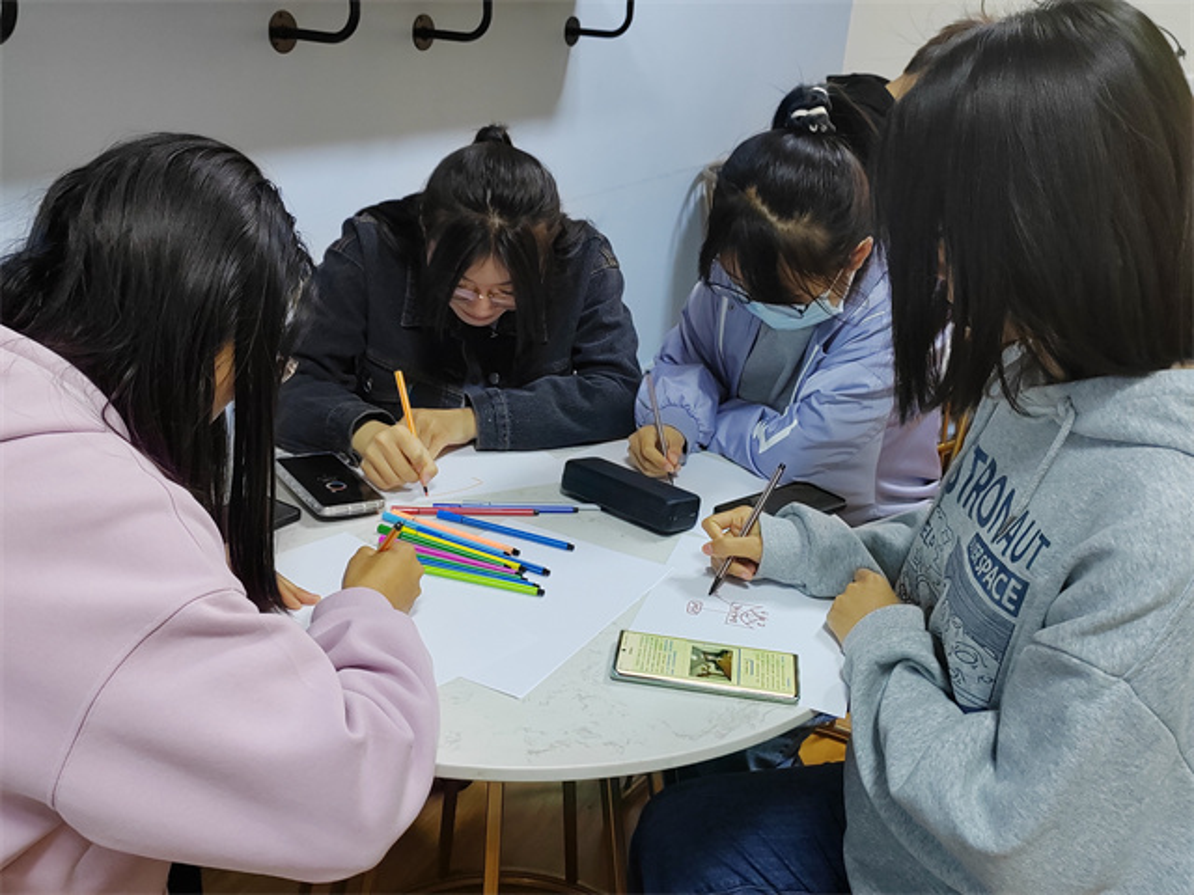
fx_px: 1173
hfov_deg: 54.0
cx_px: 597
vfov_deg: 41.8
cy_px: 448
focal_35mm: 34
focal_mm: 5.52
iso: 1260
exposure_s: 1/50
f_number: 1.9
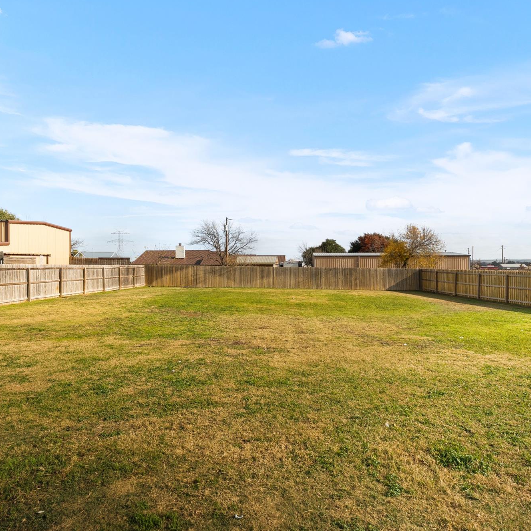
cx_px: 290
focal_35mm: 21
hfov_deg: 72.0
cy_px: 262
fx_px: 364
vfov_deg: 72.1
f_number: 7.1
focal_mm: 16
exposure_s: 1/20
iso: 400
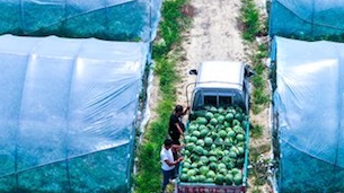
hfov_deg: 27.2
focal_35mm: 77
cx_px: 259
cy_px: 182
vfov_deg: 15.4
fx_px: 702
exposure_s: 1/500
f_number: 6.3
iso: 100
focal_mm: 10.26
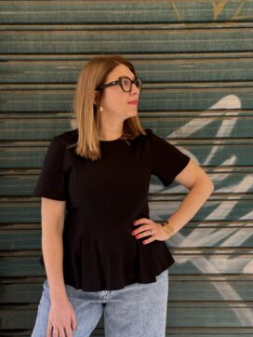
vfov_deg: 36.1
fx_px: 516
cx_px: 125
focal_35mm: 53
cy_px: 178
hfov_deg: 27.6
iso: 64
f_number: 1.78
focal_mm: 6.76
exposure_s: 1/460
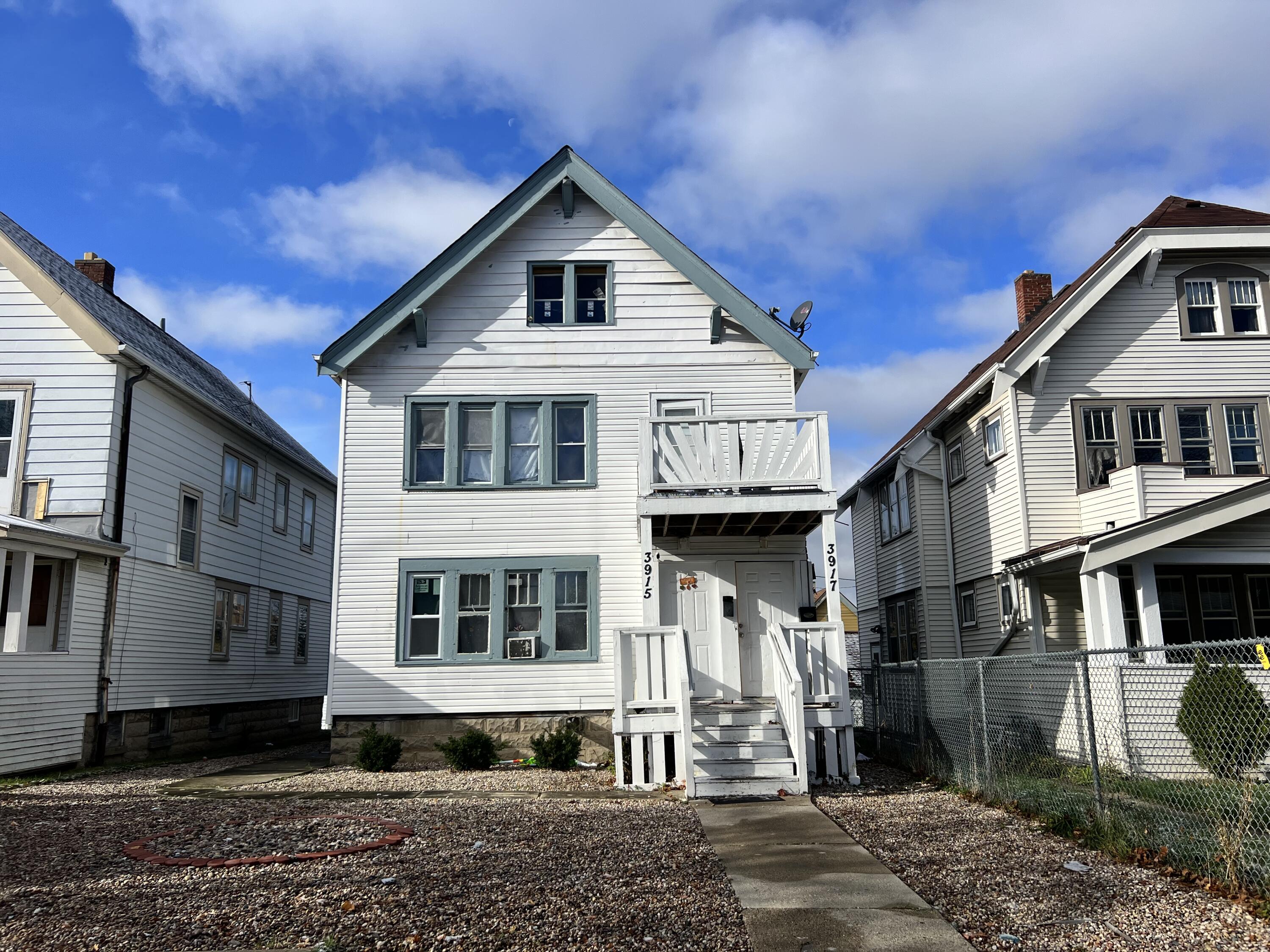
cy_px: 476
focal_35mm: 26
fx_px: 954
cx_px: 635
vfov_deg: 53.1
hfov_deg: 67.3
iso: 50
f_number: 1.5
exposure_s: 1/6993
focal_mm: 5.7
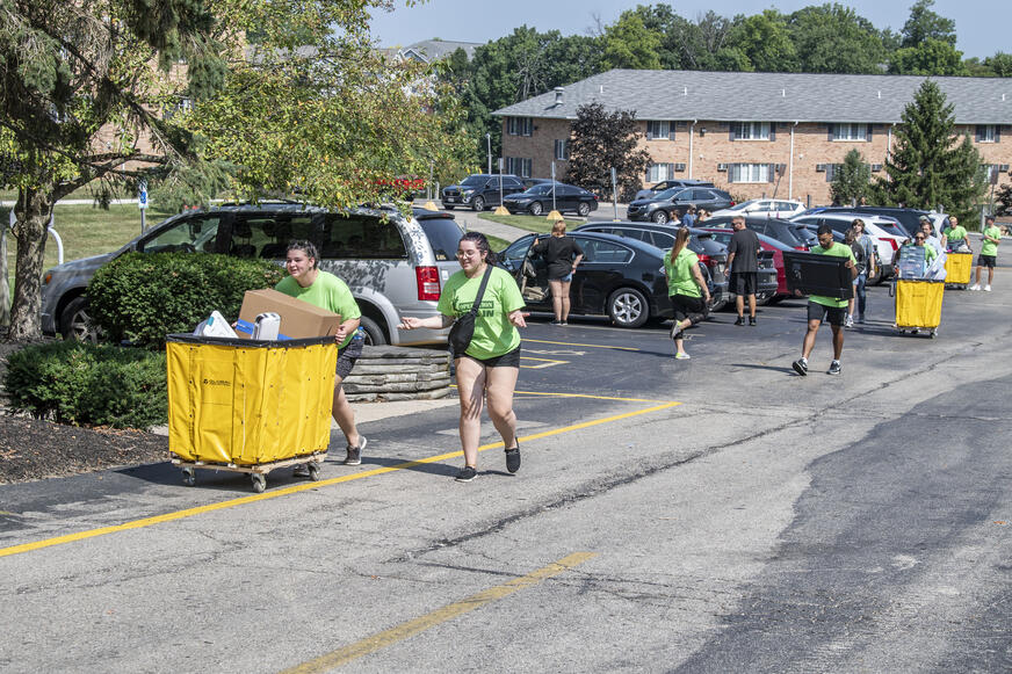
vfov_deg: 18.2
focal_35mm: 75
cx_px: 506
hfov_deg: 27.0
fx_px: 2108
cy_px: 337
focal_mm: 75
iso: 400
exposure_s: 1/400
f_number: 10
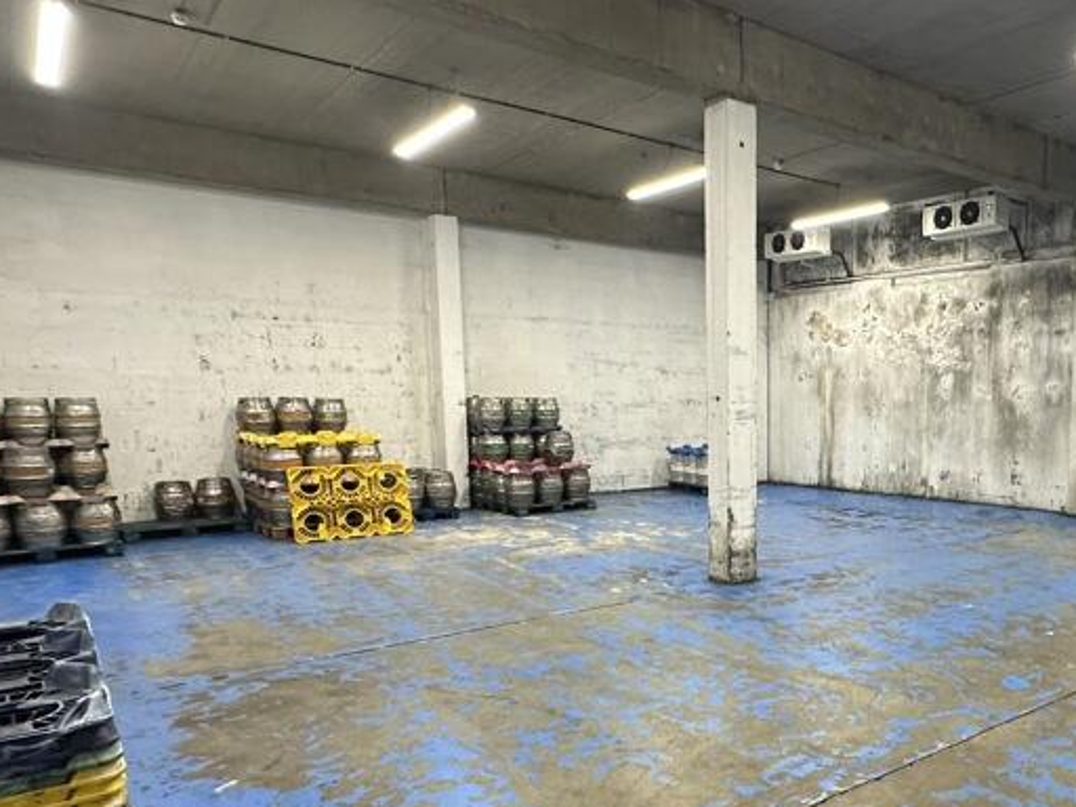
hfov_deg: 60.6
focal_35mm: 28
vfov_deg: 49.3
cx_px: 784
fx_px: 870
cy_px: 502
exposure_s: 1/100
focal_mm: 2.22
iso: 200
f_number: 2.2
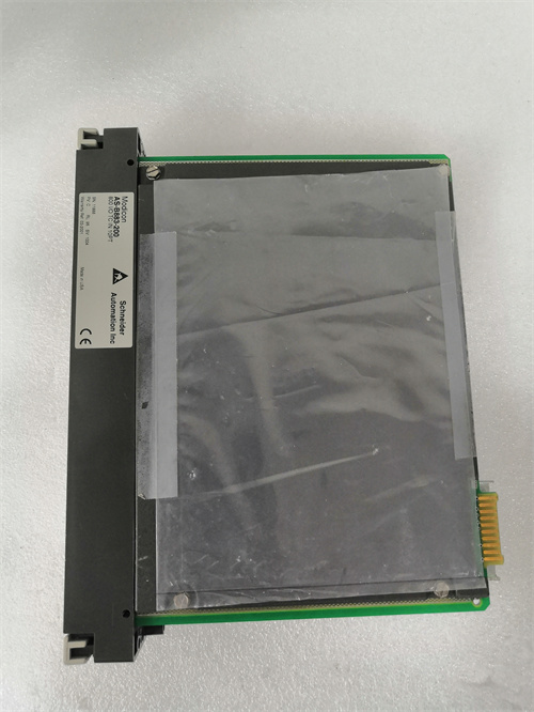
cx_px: 267
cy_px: 356
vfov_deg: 65.3
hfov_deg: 51.4
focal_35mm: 27
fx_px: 555
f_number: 1.8
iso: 200
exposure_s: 1/33.3
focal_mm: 3.95
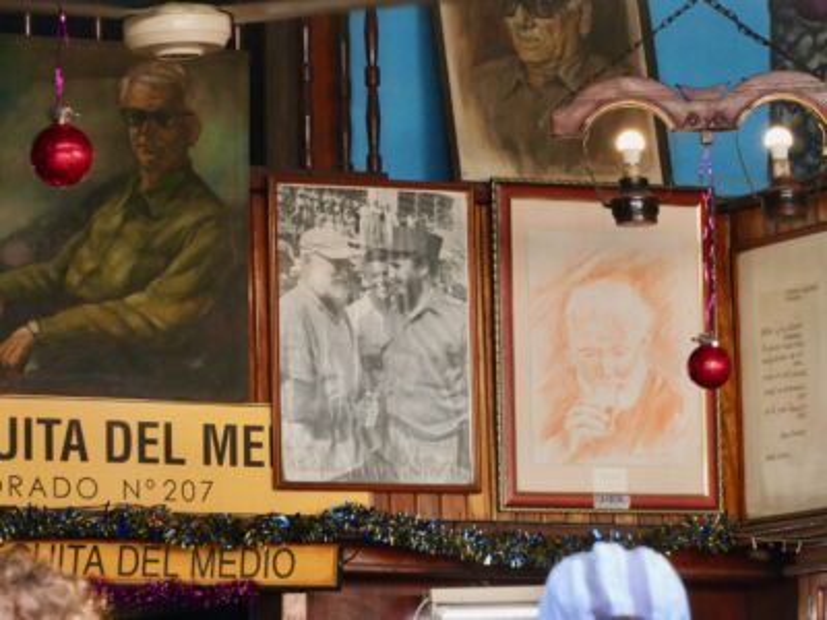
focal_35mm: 224
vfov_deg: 6.6
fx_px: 5352
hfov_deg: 8.8
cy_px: 310
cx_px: 414
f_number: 11
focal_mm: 112
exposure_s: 1/100
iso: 3200
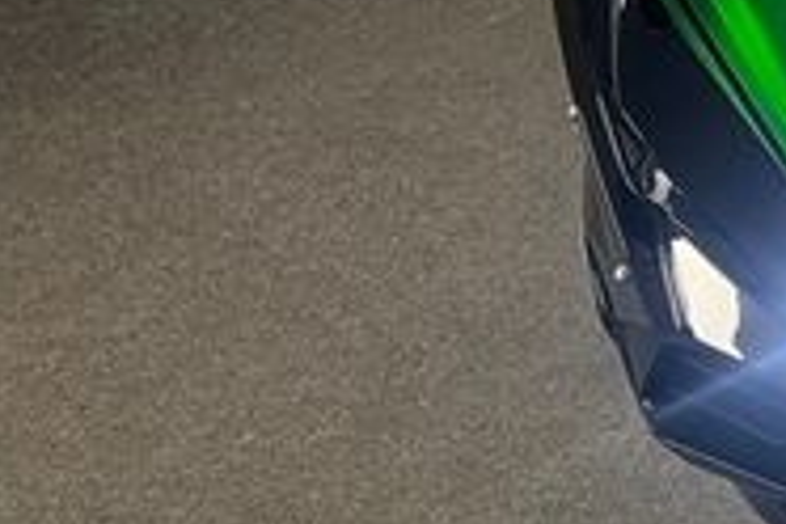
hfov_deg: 20.0
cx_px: 1031
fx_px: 2030
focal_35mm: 93
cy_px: 270
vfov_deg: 14.7
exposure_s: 1/50
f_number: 1.6
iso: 125
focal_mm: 5.1
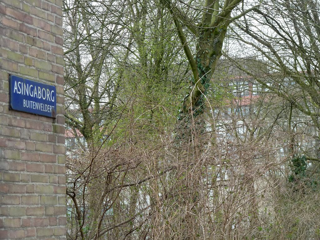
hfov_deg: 18.9
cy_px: 120
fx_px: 961
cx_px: 160
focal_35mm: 104
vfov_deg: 14.2
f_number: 4.3
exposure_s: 1/160
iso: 160
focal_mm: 17
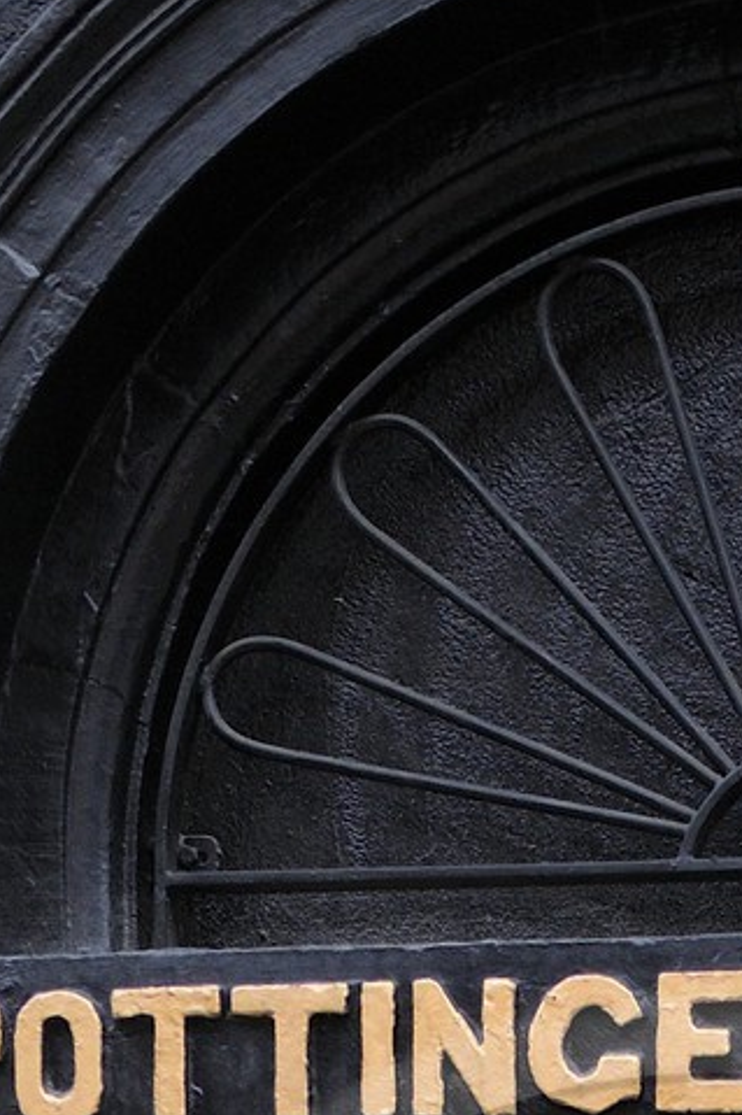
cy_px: 1720
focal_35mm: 127
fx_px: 3929
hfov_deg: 10.7
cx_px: 712
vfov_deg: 14.9
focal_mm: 38
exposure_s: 1/125
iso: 1600
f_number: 2.8
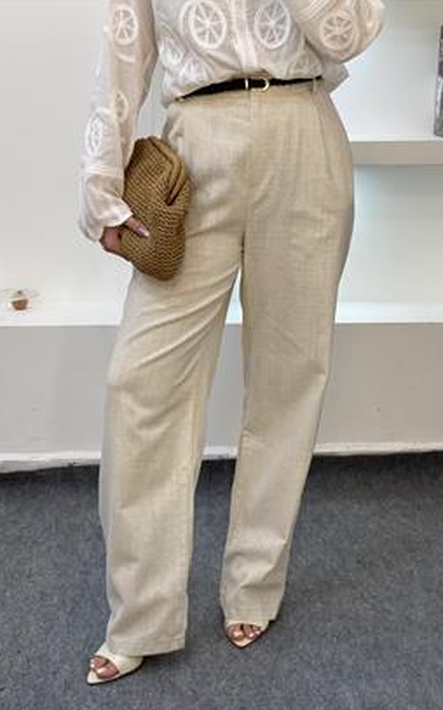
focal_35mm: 56
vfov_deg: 36.3
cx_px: 232
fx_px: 1083
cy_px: 355
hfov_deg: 23.1
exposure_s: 1/100
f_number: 2
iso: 64
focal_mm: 6
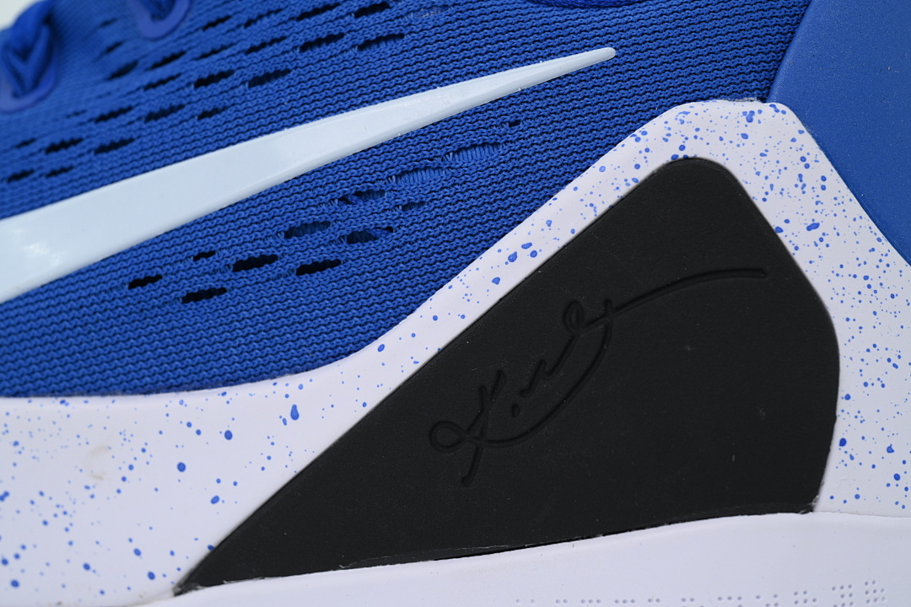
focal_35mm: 93
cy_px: 304
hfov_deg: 21.9
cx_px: 456
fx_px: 2353
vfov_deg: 14.7
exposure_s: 1/100
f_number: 11
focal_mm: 93
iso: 400
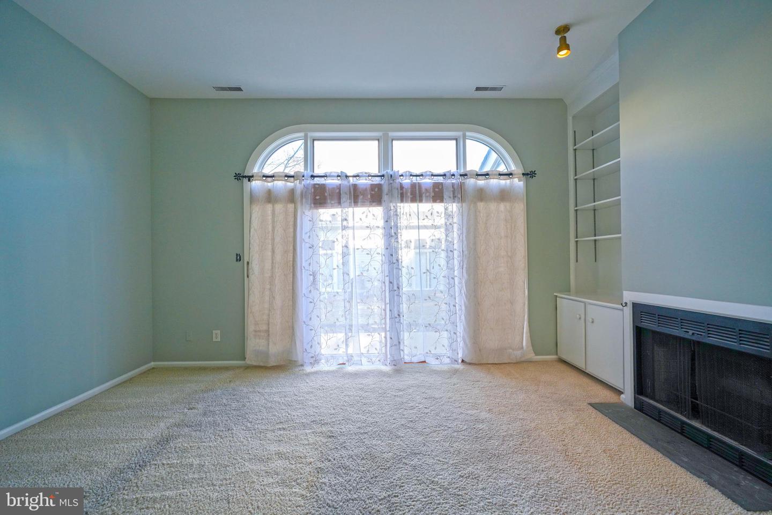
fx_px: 343
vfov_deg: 73.7
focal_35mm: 16
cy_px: 258
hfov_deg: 96.7
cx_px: 386
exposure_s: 1/160
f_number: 4
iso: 400
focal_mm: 16
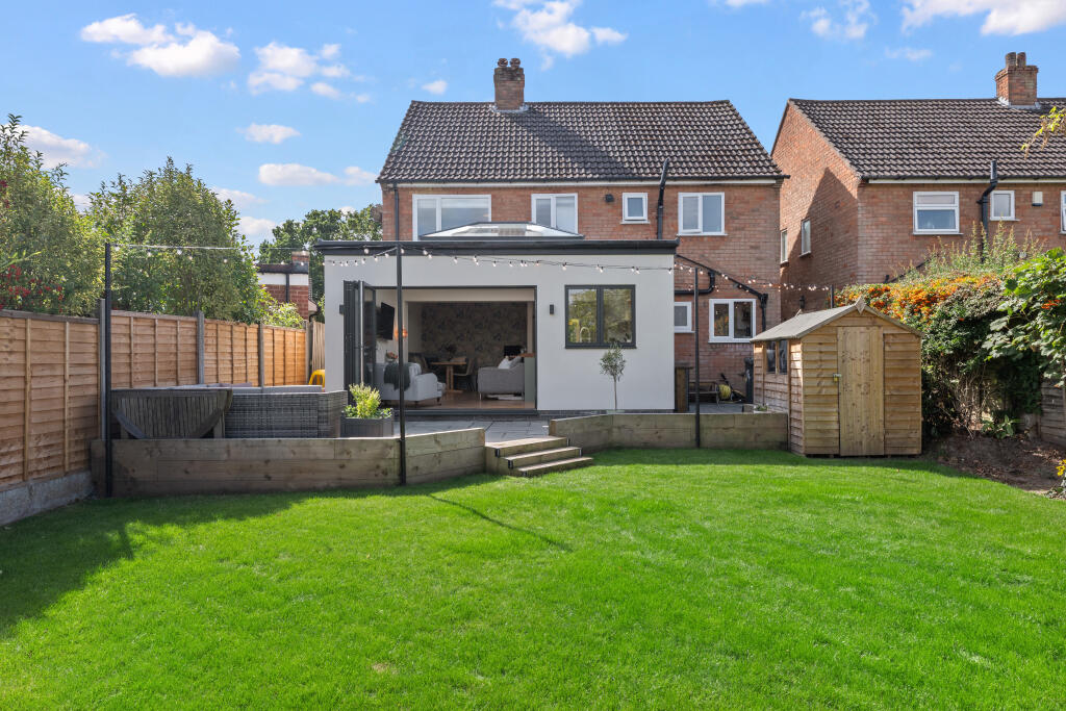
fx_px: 651
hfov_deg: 78.6
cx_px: 533
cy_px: 356
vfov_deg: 57.2
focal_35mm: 22
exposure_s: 1/125
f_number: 11
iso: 400
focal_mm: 21
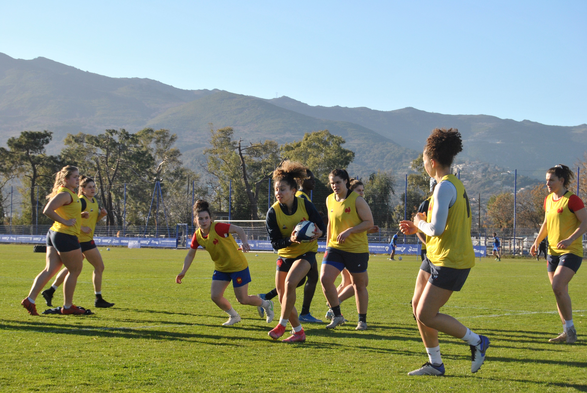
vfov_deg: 16.6
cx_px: 294
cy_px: 196
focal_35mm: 82
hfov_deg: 24.6
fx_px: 1347
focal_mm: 55
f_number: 11
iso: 400
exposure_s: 1/500
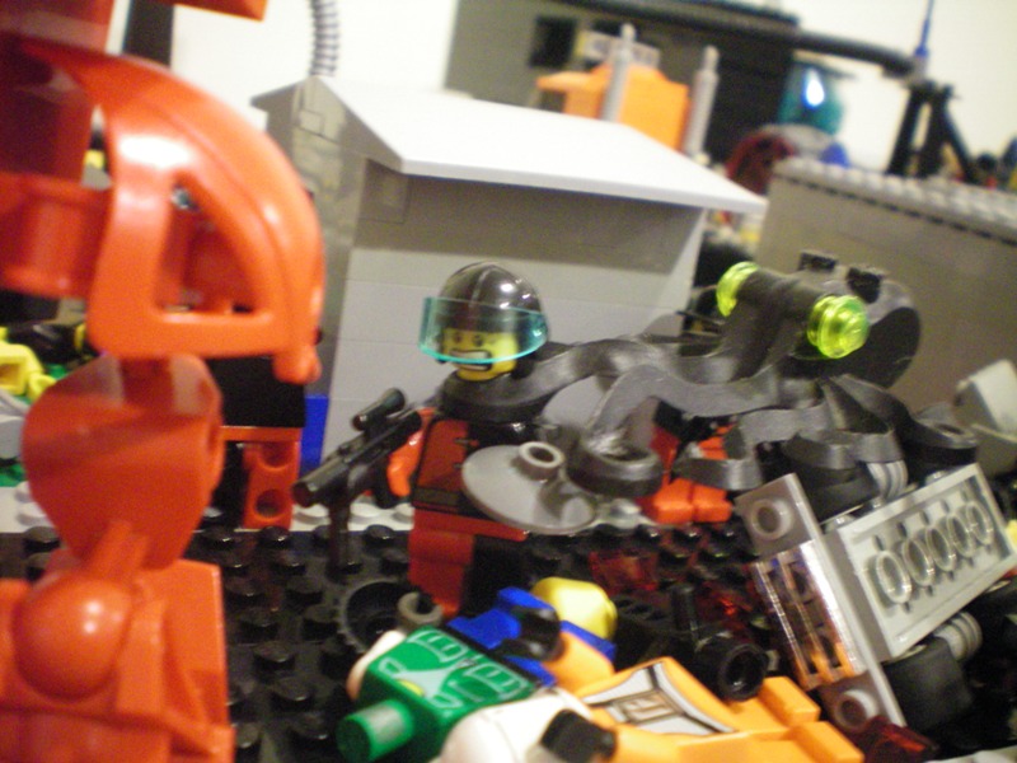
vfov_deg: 37.7
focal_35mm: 38
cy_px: 382
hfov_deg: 49.0
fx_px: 1116
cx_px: 508
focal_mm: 6.3
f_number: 3.1
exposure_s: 1/8
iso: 400
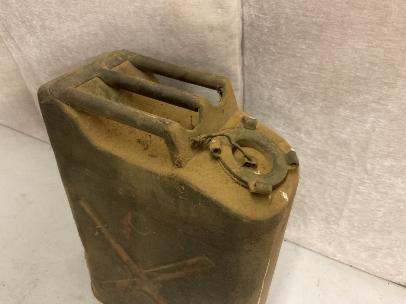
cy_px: 152
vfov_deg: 48.2
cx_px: 203
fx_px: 340
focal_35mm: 29
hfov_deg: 61.7
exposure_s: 1/40
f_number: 1.8
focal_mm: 3
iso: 320
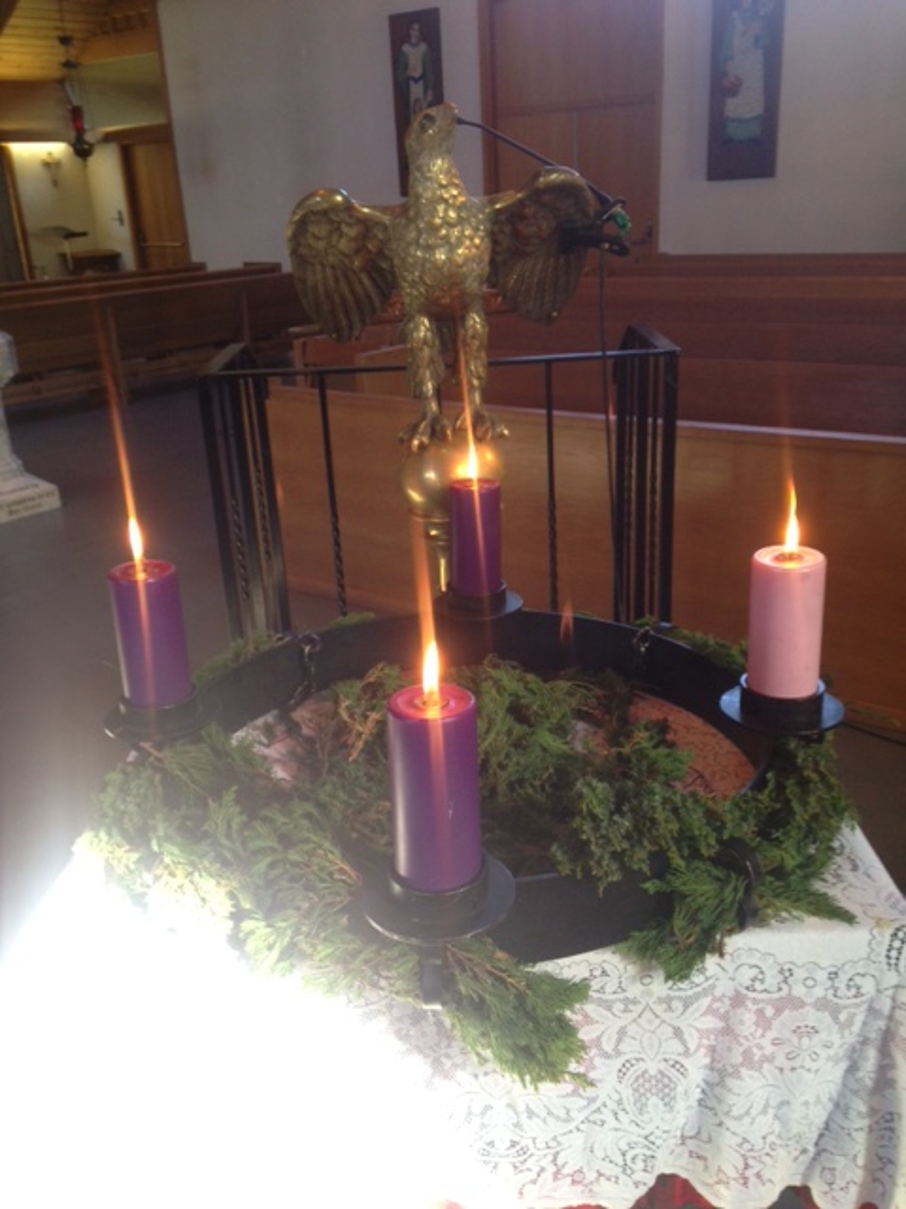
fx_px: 1152
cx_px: 453
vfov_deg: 55.4
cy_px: 604
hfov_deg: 42.9
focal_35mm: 33
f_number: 2.4
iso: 64
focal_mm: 4.12
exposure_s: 1/20
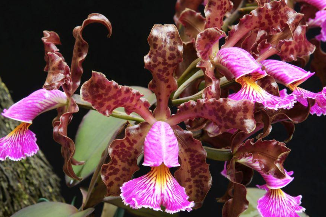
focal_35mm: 140
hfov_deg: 14.7
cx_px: 158
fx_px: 1267
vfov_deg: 9.8
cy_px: 119
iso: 400
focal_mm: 120
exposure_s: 1/6
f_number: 20
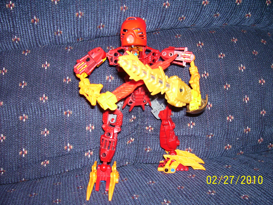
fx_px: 268
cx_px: 136
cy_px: 102
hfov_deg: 54.0
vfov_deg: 41.8
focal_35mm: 34
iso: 125
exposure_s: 1/60
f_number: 2.7
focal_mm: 5.6
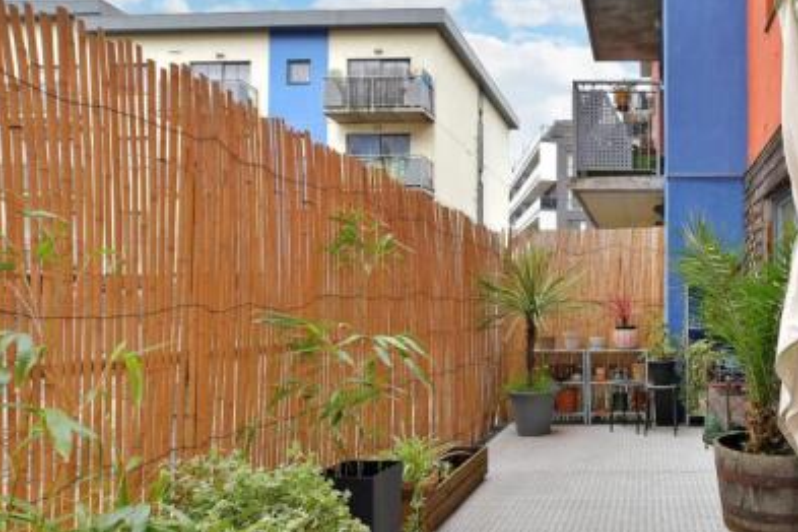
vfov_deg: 51.1
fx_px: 554
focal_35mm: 25
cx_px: 647
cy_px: 308
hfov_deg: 64.7
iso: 125
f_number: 8
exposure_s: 1/60
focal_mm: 10
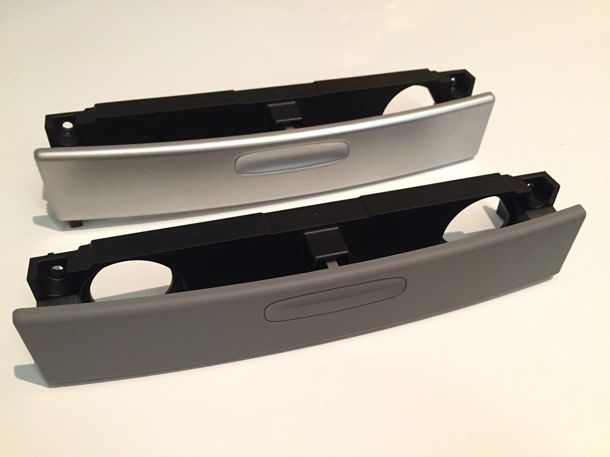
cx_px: 305
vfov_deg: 48.2
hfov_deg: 61.7
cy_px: 228
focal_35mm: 29
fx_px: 511
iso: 250
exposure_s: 1/33
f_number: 2.2
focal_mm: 4.15
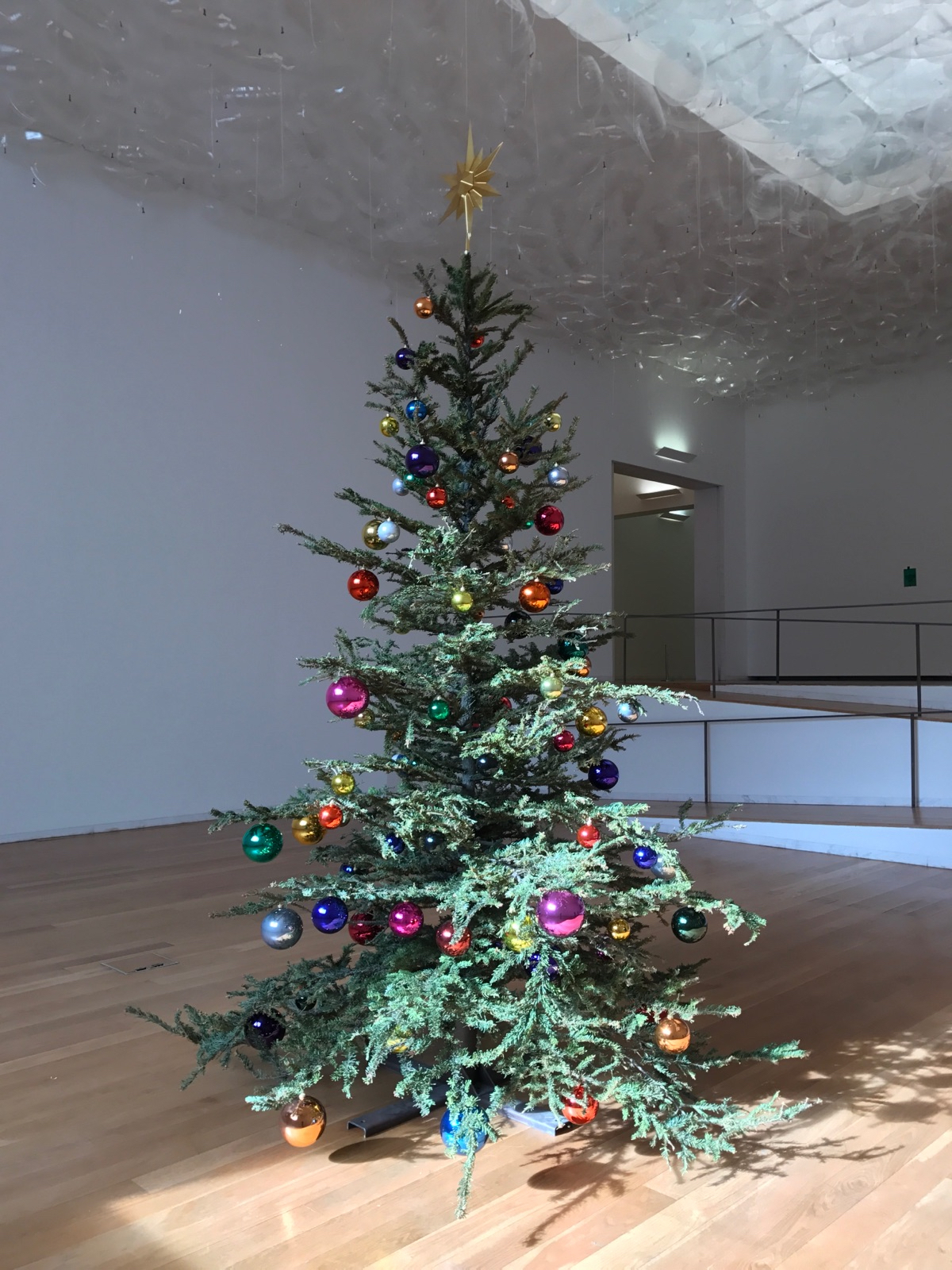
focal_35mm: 28
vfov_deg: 63.4
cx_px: 476
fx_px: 1027
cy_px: 635
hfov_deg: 49.7
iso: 32
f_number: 1.8
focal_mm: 3.99
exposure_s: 1/100
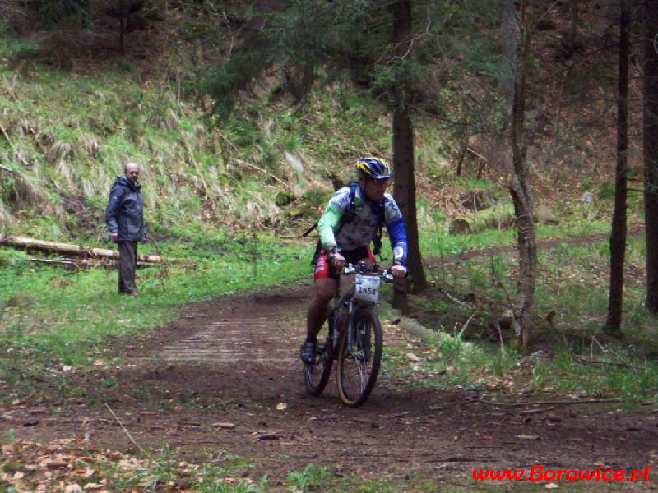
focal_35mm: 117
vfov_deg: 12.7
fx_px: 2224
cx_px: 329
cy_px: 246
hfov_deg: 16.8
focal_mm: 19.2
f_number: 4.4
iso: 400
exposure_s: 1/125
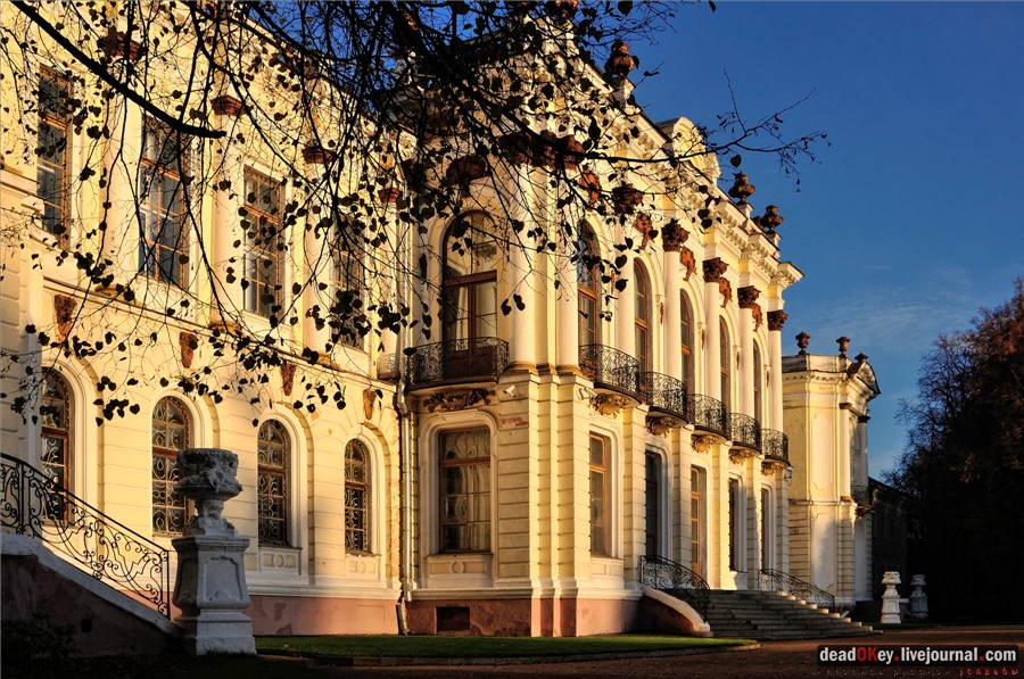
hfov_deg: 53.2
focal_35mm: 36
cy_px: 340
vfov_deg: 36.8
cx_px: 512
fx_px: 1022
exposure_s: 1/250
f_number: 9
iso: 125
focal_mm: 24
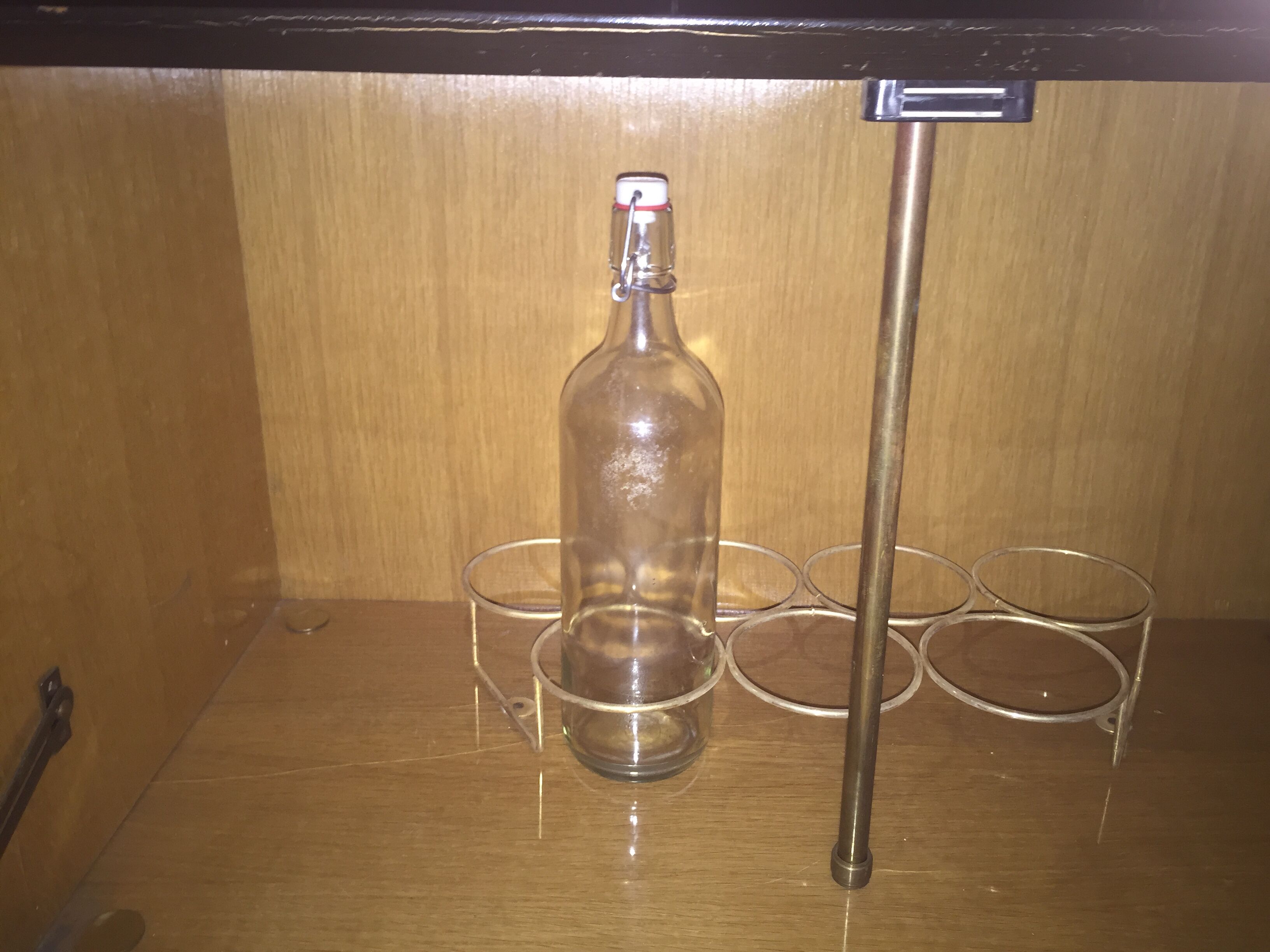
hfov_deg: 61.7
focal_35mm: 29
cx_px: 635
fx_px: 1064
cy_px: 476
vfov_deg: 48.2
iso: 80
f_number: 2.2
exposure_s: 1/17
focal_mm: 4.15
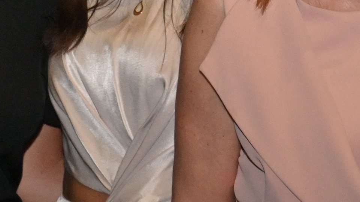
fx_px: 3293
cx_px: 249
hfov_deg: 6.3
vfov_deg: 3.5
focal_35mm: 345
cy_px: 24
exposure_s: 1/160
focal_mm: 70
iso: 4000
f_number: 6.3
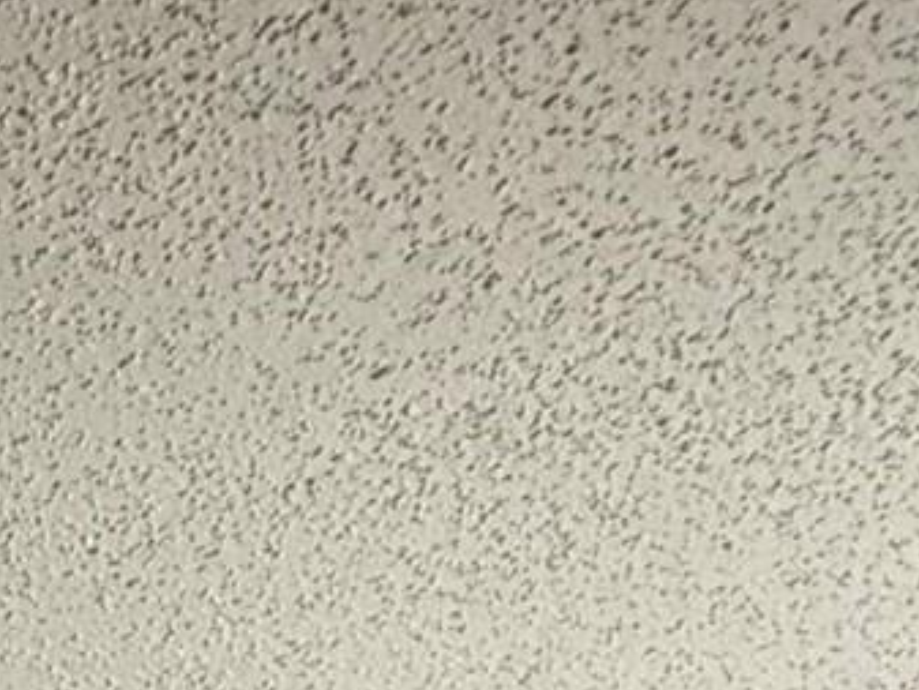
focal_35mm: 85
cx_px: -755
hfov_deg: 18.1
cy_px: 1895
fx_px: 2257
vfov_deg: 11.9
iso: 320
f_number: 2.2
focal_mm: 2.22
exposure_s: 1/89
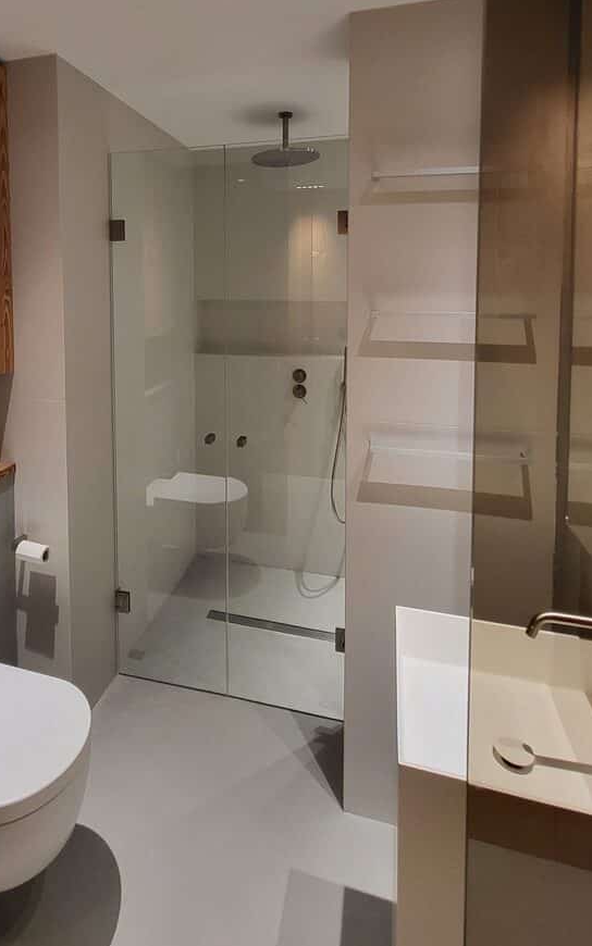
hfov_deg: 61.6
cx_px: 234
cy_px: 301
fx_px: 490
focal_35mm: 19
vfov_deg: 84.4
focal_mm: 1.74
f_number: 2.2
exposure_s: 1/50
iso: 250
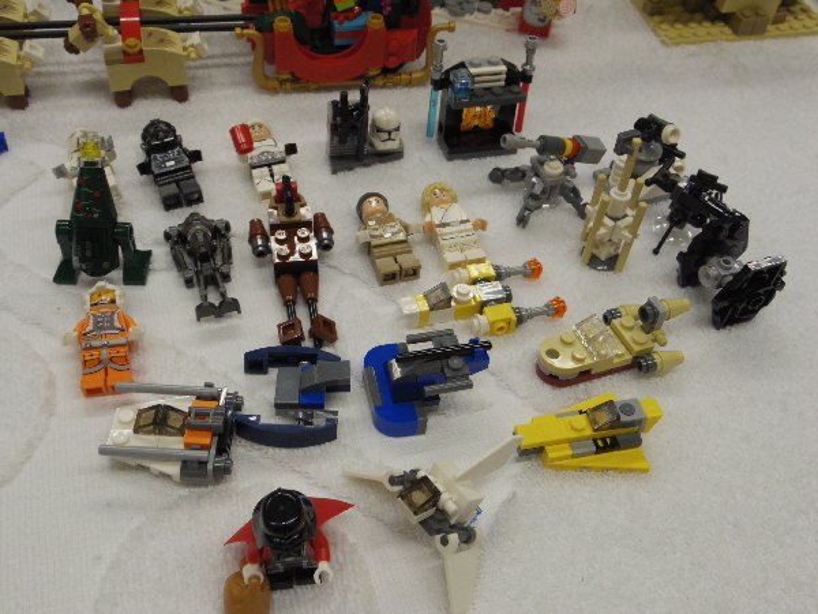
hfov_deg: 47.9
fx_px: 922
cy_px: 307
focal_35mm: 39
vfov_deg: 36.8
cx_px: 409
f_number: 4.5
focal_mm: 7.1
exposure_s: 1/60
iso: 400
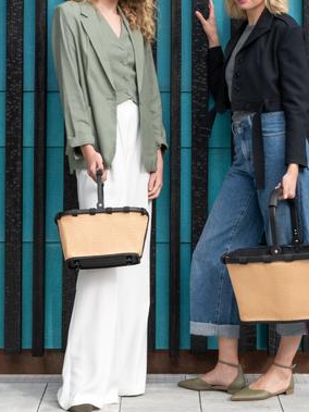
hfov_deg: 13.9
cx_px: 197
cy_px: 199
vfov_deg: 18.6
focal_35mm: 106
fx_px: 1262
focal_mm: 58
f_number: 7.1
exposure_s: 1/500
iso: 250
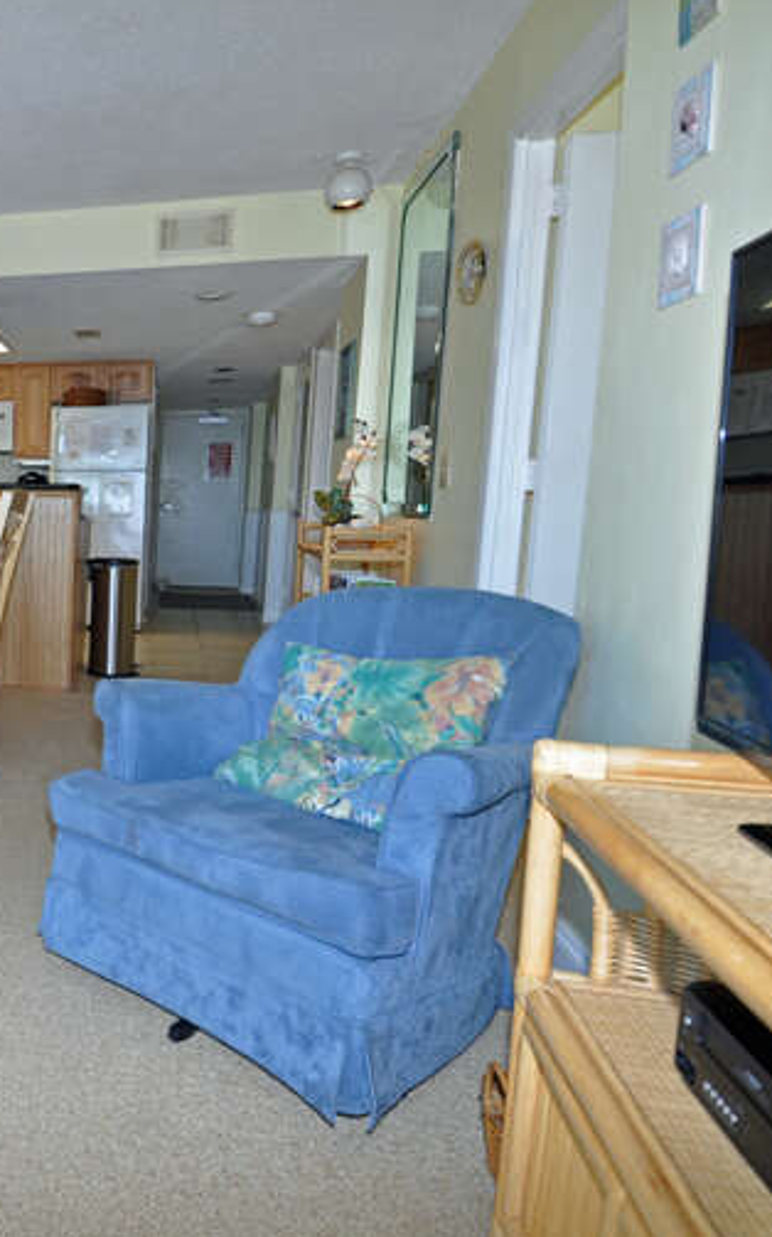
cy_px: 620
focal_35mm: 28
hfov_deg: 36.8
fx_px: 943
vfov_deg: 66.5
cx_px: -96
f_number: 5.6
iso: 400
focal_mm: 12
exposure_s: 1/125
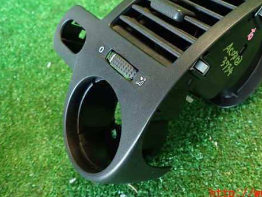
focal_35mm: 33
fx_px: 250
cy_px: 71
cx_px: 167
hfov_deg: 54.6
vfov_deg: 42.5
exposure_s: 1/30
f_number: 2
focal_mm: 4.5
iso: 320
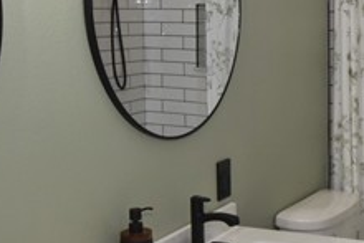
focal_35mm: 65
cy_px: 112
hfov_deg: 29.6
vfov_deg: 20.8
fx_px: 662
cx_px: 319
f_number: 5.6
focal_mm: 15
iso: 800
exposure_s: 1/125
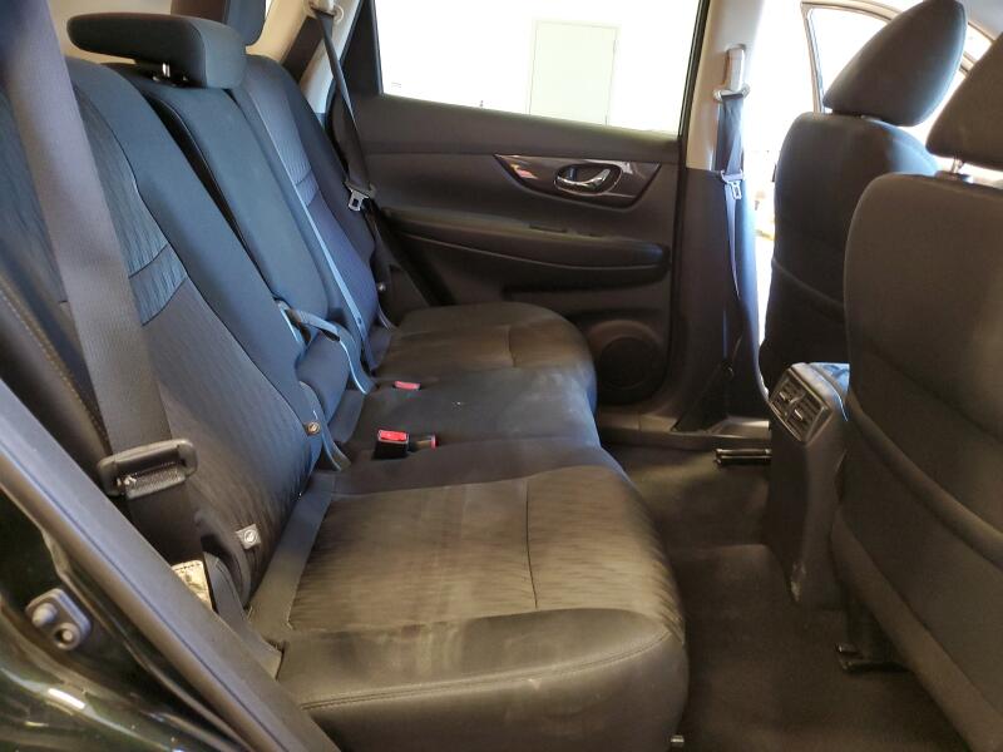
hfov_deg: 67.3
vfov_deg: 53.1
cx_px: 502
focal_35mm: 26
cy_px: 376
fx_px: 753
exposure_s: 1/20
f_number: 1.5
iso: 292
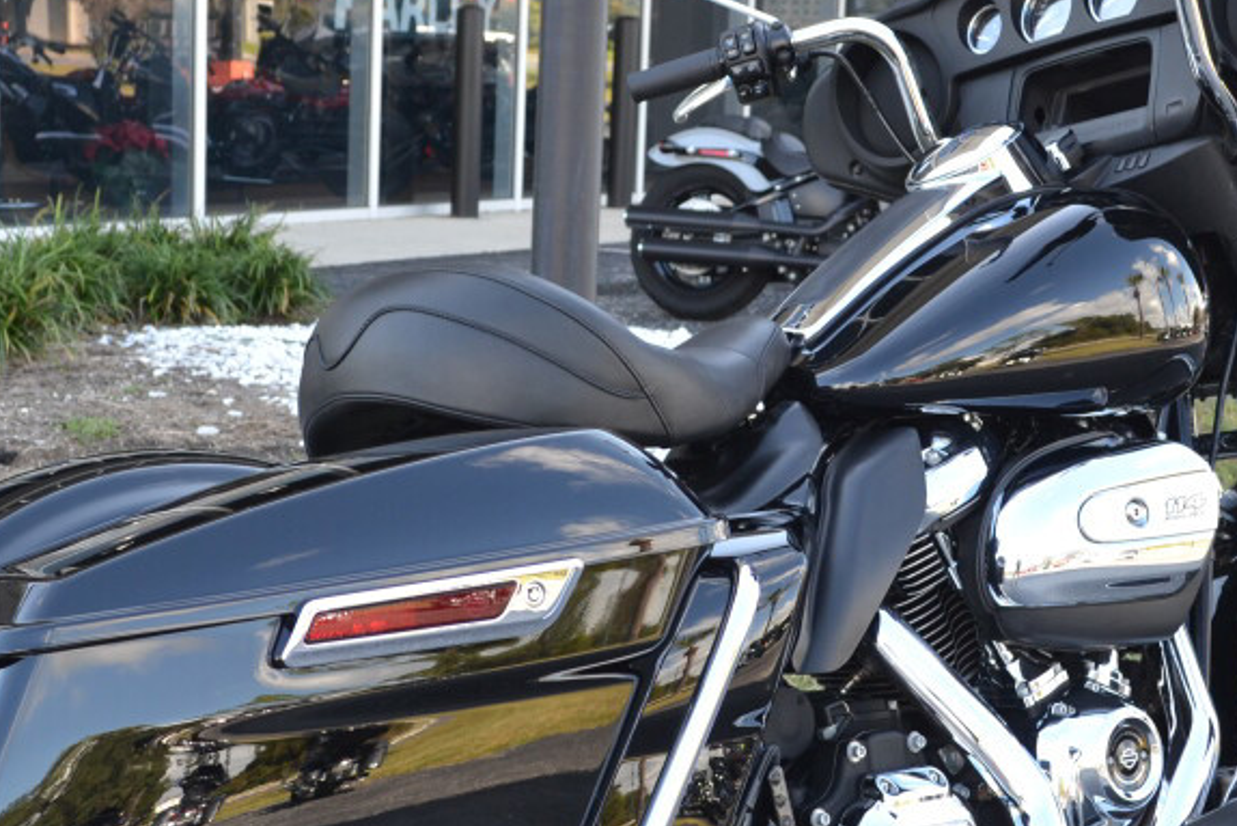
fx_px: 2371
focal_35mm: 69
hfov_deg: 29.2
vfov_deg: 19.7
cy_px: 503
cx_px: 647
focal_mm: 22
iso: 250
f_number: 5.6
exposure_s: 1/125
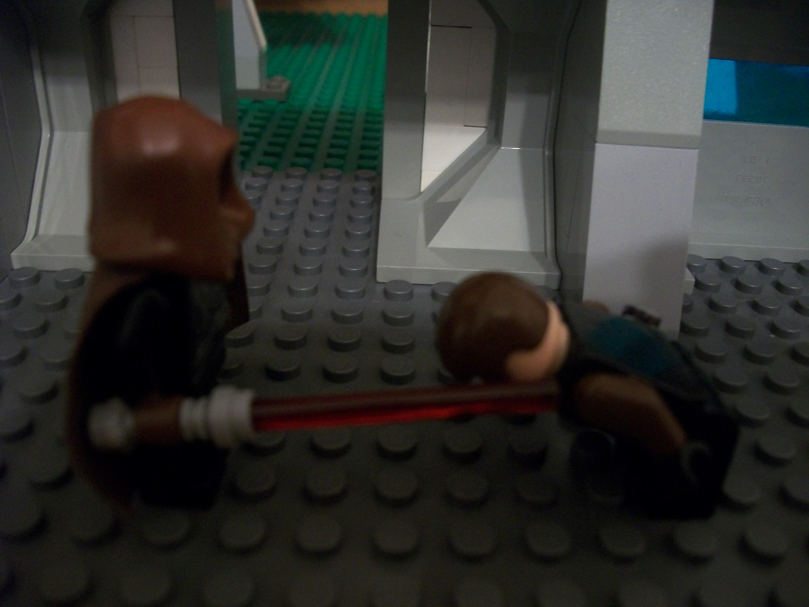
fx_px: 748
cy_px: 304
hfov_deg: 56.8
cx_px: 404
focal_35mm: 32
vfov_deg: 44.2
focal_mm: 5.7
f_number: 2.9
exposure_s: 1/8
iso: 220
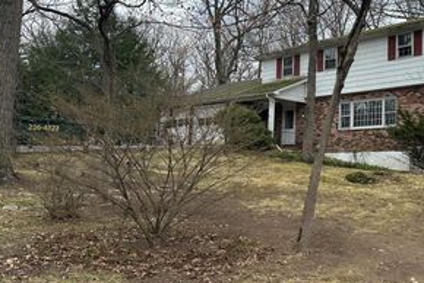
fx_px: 507
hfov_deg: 43.0
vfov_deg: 31.2
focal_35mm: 43
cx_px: 348
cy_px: 110
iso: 80
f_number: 1.78
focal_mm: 6.86
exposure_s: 1/2028
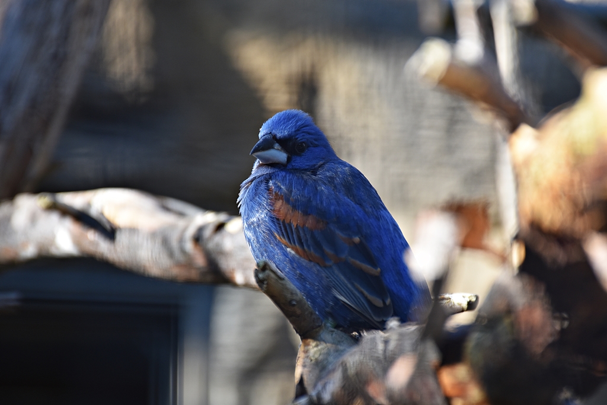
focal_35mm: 195
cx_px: 304
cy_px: 202
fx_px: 3288
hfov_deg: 10.5
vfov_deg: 7.0
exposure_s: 1/200
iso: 400
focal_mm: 130
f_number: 7.1
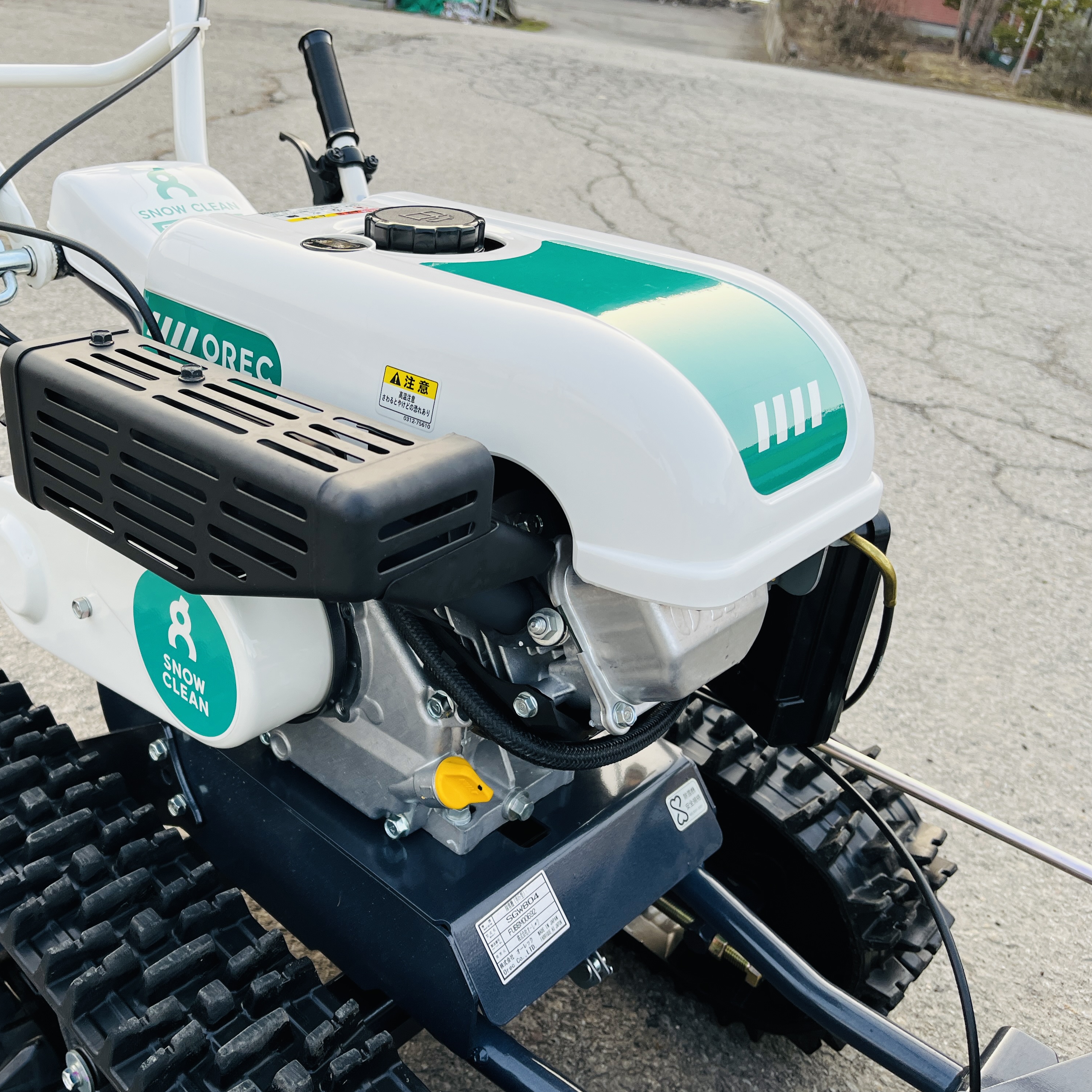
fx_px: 1106
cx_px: 361
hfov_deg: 51.5
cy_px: 548
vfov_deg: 52.5
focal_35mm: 31
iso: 50
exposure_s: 1/369
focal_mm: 5.1
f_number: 1.6
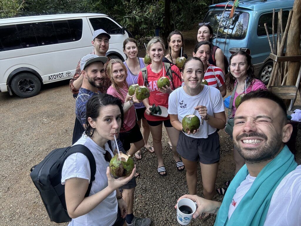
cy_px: 113
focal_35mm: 23
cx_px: 150
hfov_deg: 73.9
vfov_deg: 58.9
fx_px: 200
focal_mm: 2.7
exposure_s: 1/69
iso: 80
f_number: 1.9
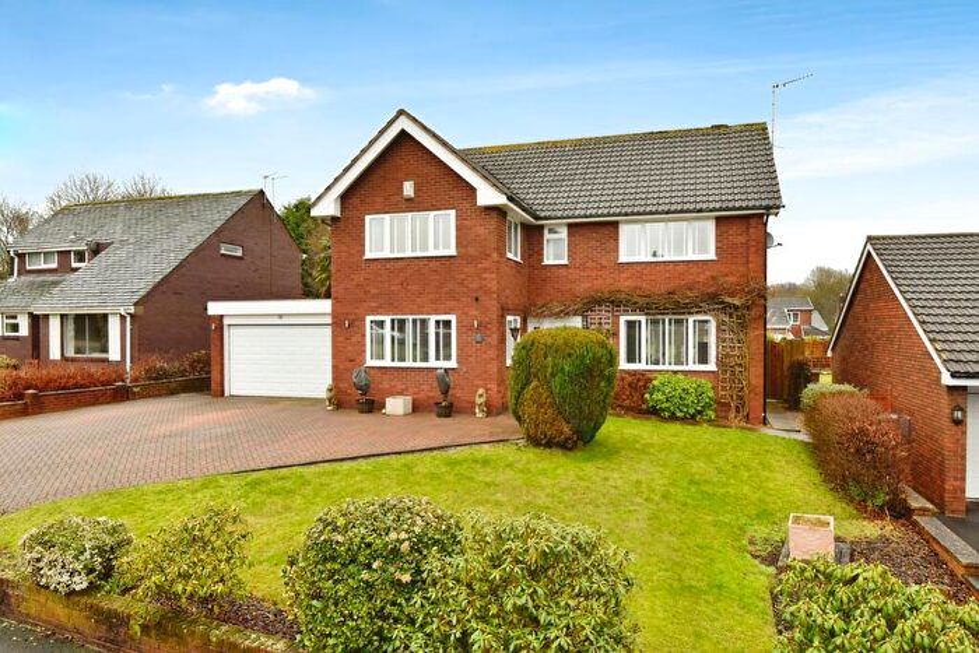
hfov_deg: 96.7
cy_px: 326
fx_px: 435
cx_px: 490
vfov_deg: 73.8
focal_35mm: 16
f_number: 6.3
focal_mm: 16
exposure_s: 1/80
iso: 640
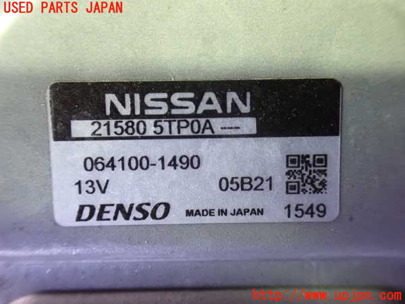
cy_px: 152
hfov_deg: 60.0
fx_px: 351
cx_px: 202
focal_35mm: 30
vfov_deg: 46.8
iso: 1600
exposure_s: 1/30
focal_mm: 5.4
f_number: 2.3
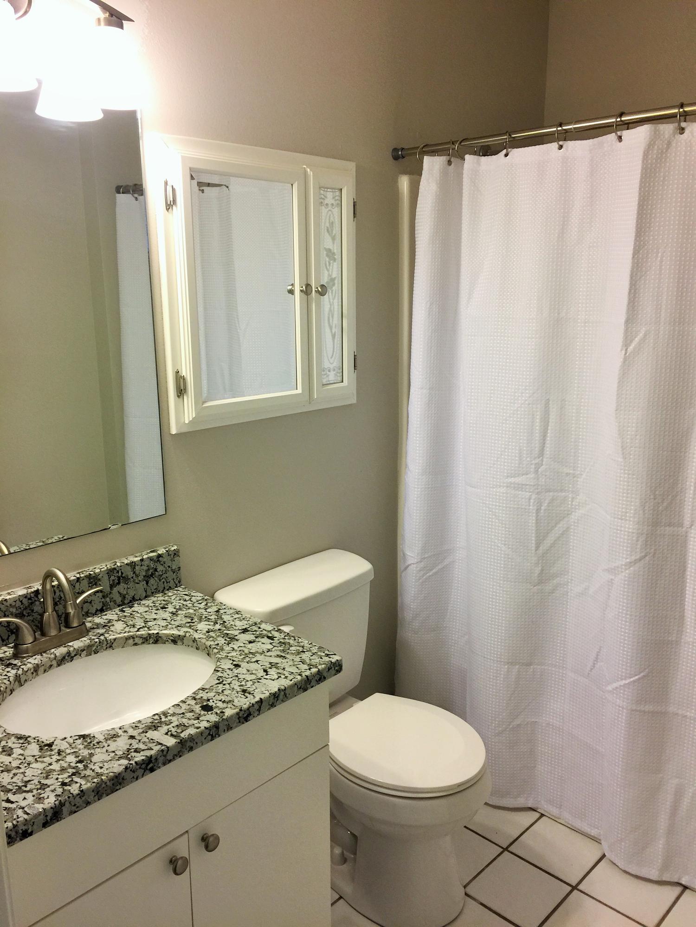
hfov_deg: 48.2
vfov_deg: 61.7
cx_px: 348
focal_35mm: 29
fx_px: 777
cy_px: 464
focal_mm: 4.15
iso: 40
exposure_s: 1/30
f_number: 2.2
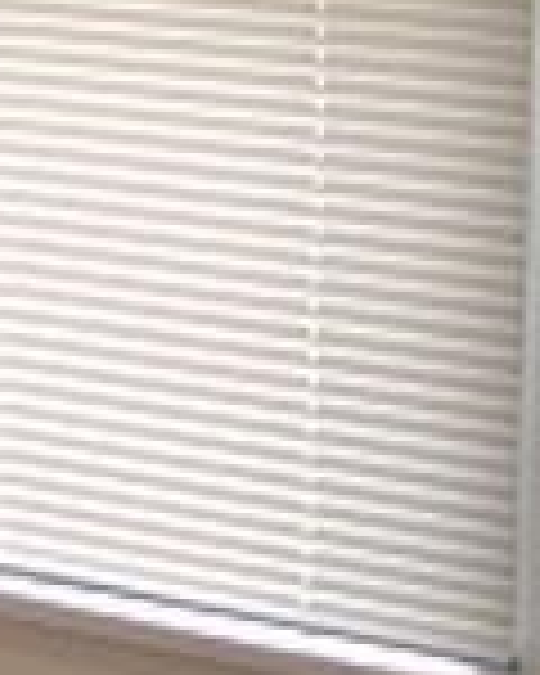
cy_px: -477
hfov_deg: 7.5
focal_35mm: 173
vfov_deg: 10.6
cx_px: -1224
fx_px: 3456
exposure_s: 1/60
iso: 400
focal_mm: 18
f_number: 3.5
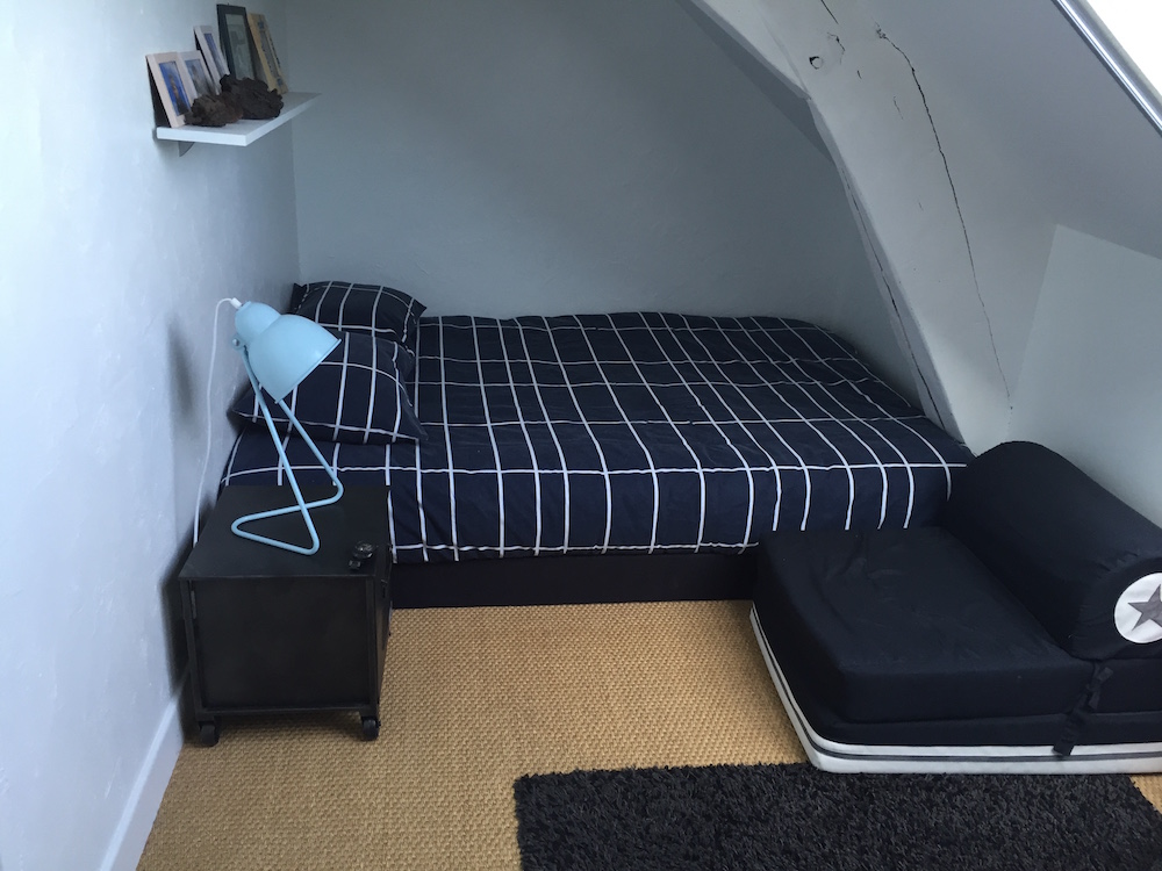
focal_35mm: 29
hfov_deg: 61.7
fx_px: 973
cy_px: 436
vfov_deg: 48.2
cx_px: 581
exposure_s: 1/33
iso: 40
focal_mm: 4.15
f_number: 2.2
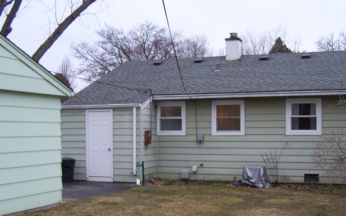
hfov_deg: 38.9
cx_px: 183
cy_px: 139
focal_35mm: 52
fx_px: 490
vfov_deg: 24.8
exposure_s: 1/60
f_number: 2.8
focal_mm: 6.3
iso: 80
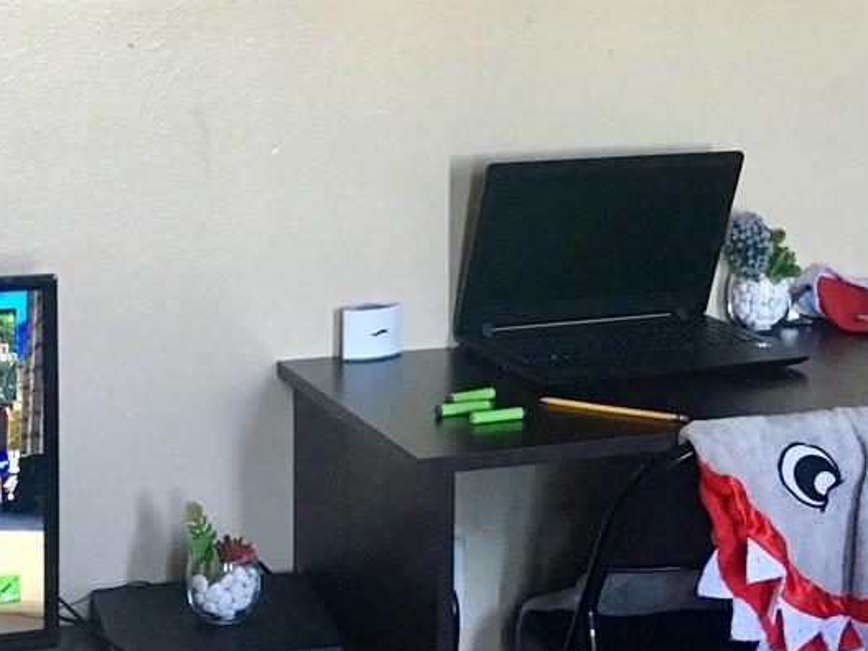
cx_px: 496
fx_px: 2206
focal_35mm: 88
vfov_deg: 16.7
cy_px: 168
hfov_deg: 22.2
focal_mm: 4.15
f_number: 2.2
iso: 125
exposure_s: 1/30
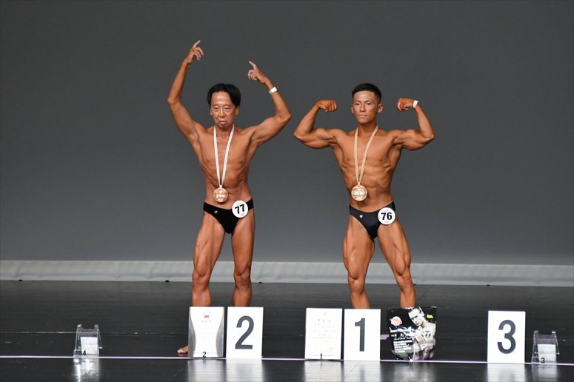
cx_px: 287
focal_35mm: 345
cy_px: 191
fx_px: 5498
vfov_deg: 4.0
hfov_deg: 6.0
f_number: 5.6
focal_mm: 230
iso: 5000
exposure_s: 1/400
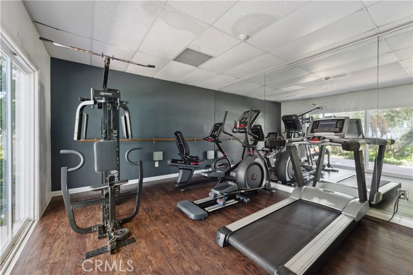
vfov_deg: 81.1
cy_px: 138
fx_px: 161
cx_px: 206
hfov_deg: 104.3
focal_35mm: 14
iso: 100
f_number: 9
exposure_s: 1/4
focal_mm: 14
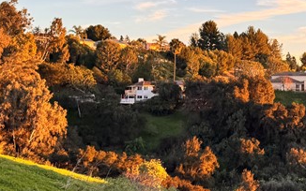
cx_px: 335
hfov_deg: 24.2
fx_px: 667
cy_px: 99
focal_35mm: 80
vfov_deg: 16.3
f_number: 1.78
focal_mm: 6.76
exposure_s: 1/439
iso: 80
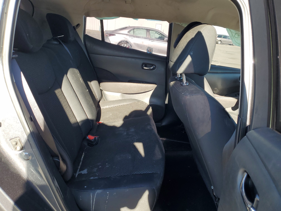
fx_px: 211
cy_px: 106
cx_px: 140
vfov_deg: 53.1
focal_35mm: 26
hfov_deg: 67.3
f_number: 1.5
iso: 50
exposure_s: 1/238
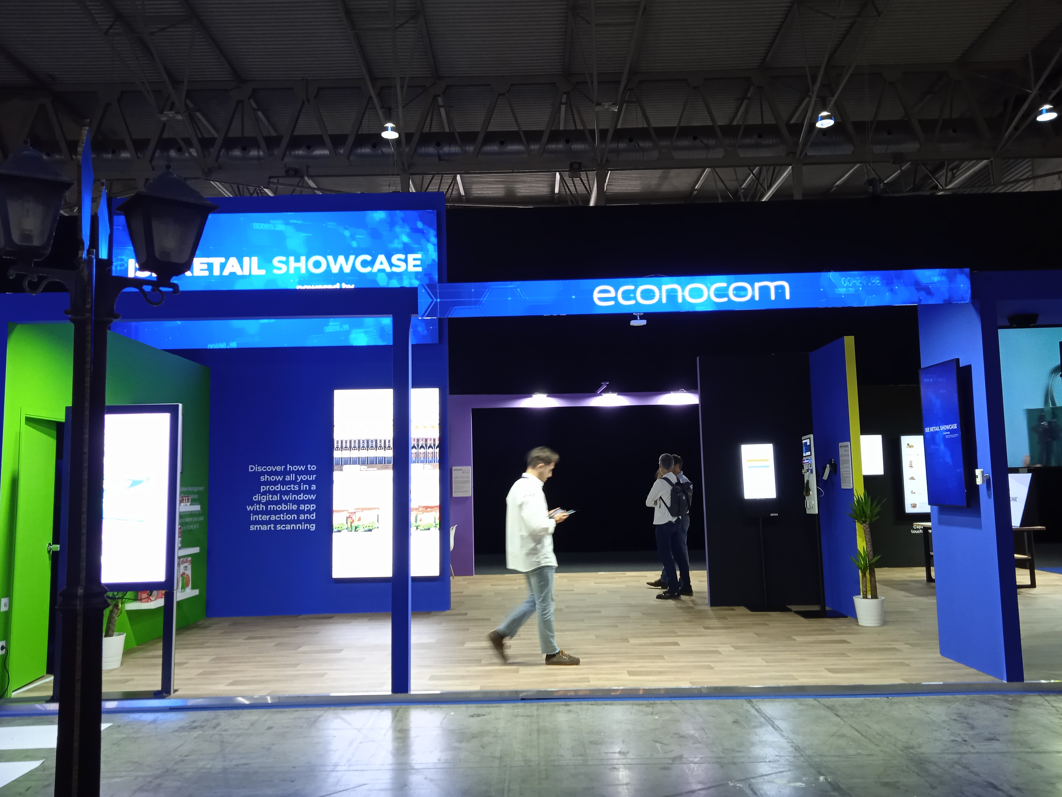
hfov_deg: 63.4
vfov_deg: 49.7
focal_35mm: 28
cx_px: 531
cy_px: 398
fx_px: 859
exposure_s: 1/25
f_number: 2.2
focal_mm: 3.43
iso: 438
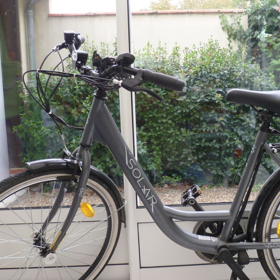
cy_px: 142
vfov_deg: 39.2
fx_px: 394
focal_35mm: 43
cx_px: 183
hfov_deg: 38.8
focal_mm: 5
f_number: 2.8
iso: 80
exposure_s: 1/40
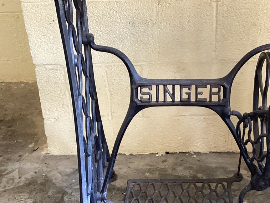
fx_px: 484
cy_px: 138
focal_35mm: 62
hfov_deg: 30.9
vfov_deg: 23.5
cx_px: 183
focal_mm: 3.3
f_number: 2.4
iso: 125
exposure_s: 1/60
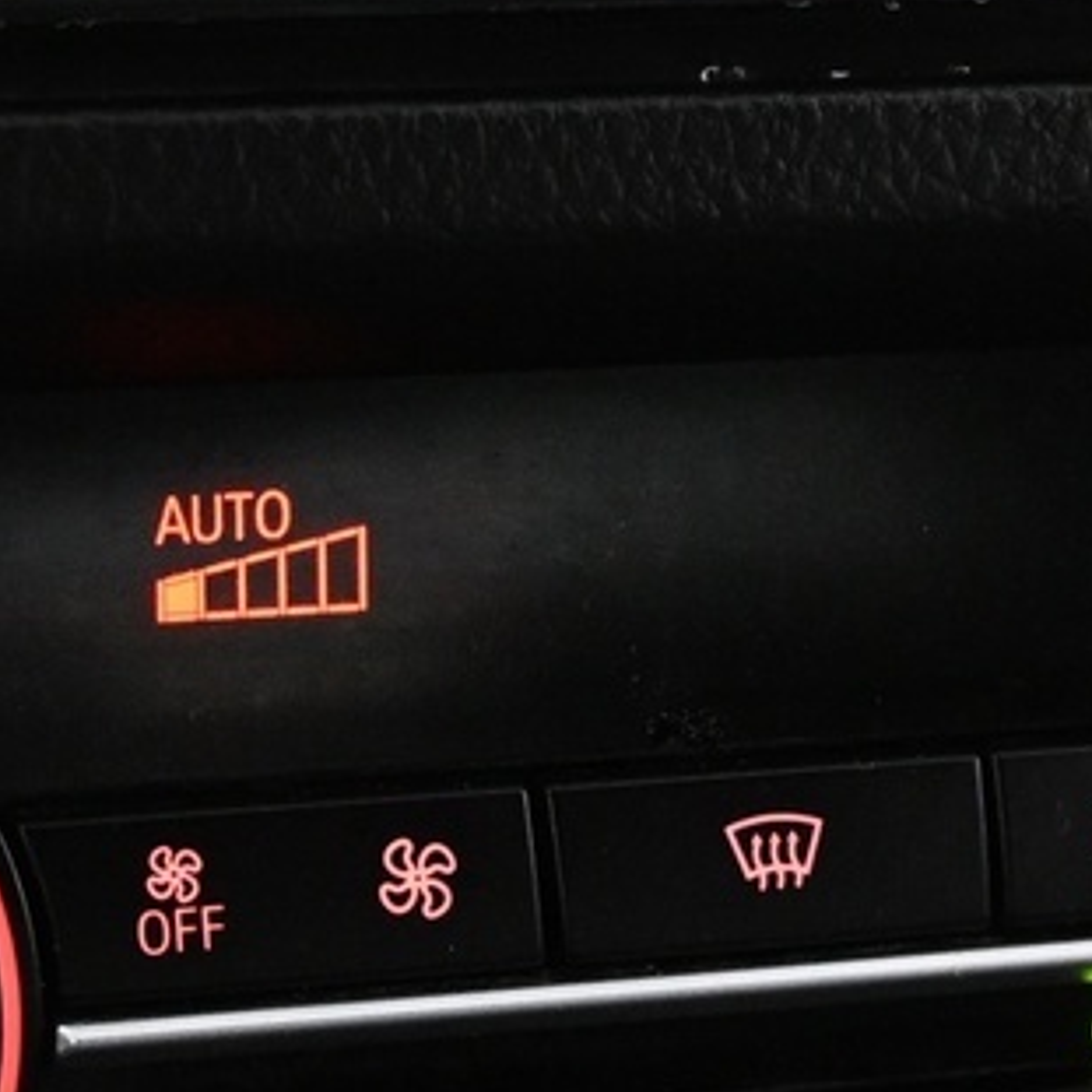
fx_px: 5211
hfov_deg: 12.0
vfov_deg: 12.0
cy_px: 439
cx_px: 530
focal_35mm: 146
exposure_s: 1/40
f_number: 4
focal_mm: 22
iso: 3200
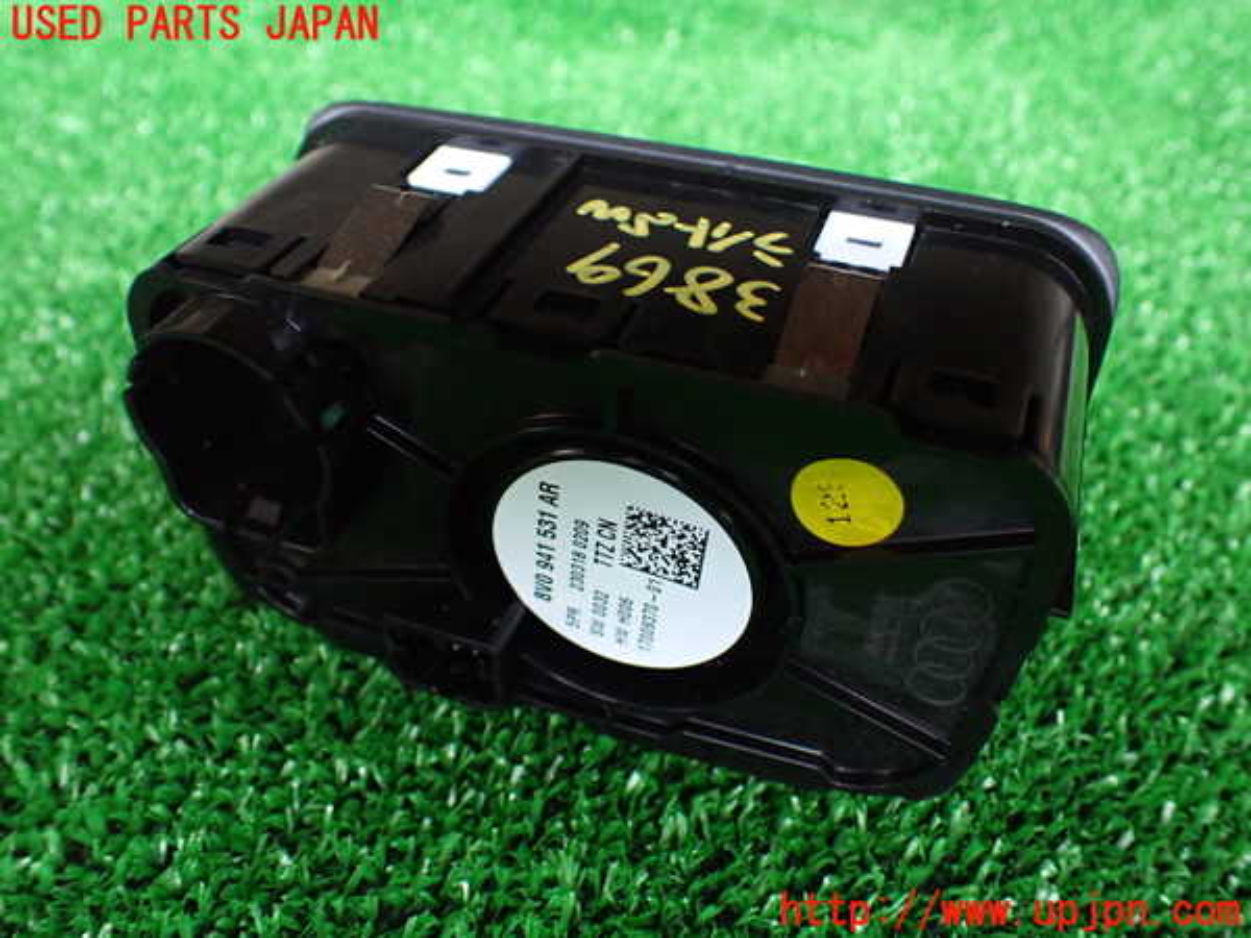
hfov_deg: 60.0
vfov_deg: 46.8
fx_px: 1084
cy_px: 469
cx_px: 626
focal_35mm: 30
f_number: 2.3
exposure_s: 1/125
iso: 800
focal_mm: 5.4
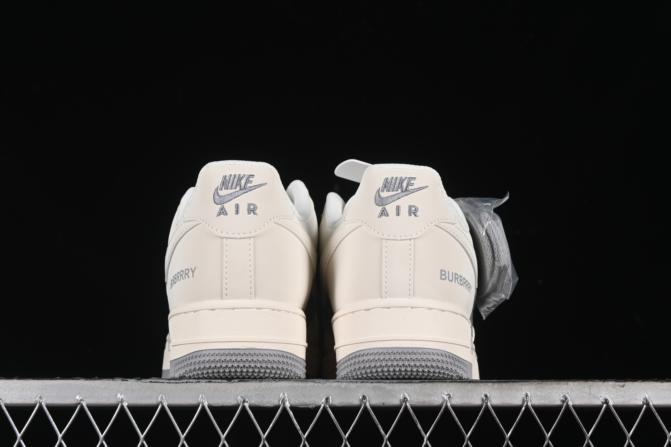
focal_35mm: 81
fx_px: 1510
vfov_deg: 16.9
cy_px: 231
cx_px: 322
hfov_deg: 25.1
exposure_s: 1/100
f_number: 8
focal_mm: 50
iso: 160
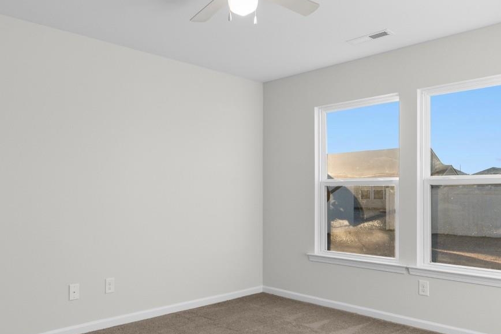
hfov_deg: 65.1
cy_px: 187
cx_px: 214
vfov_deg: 46.3
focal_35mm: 28
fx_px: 390
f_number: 4.5
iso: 100
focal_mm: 10
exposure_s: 1/10
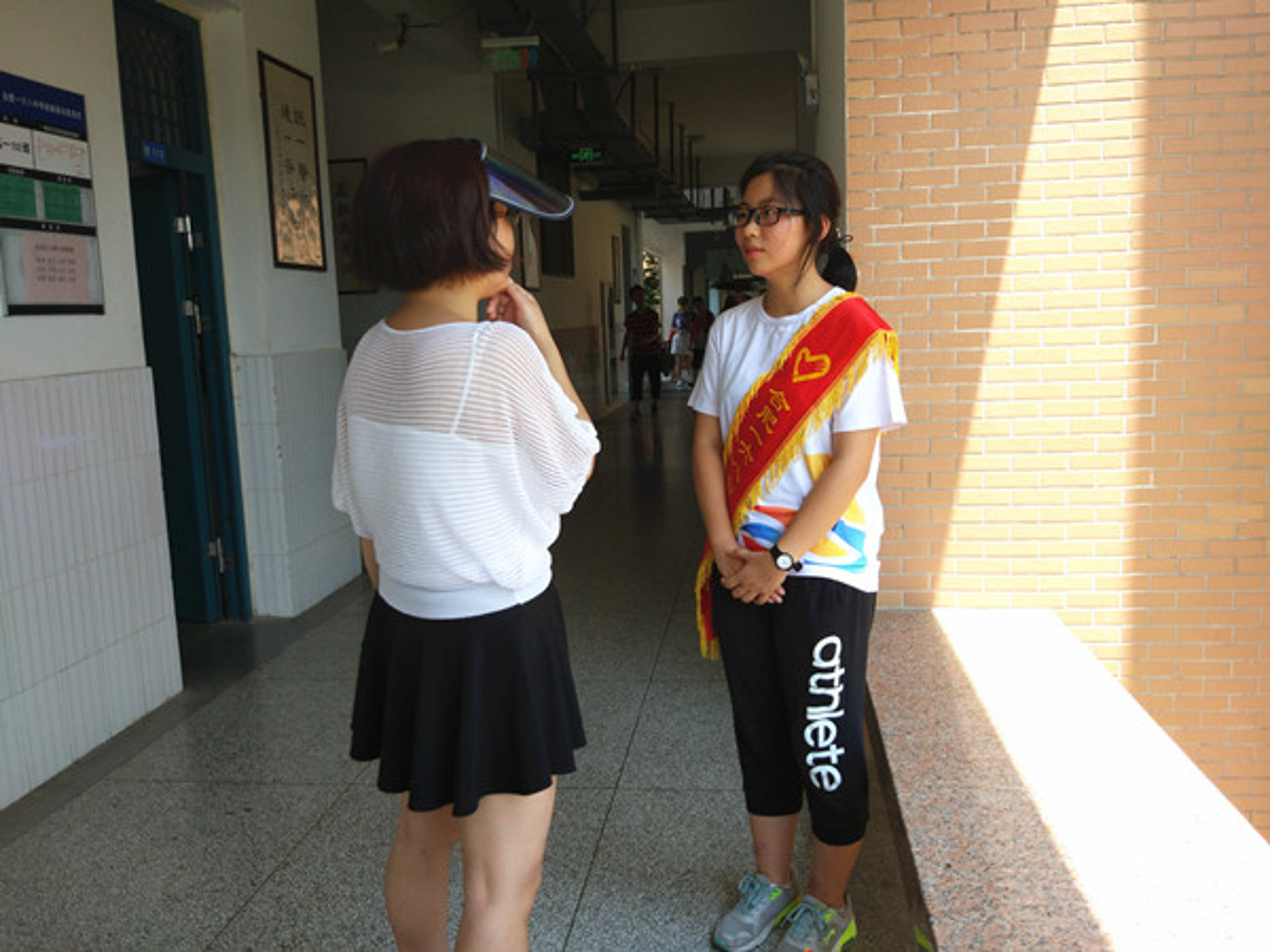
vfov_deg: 49.7
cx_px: 635
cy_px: 476
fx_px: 1027
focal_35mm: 28
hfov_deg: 63.4
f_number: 2
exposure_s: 1/241
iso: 100
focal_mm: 4.26
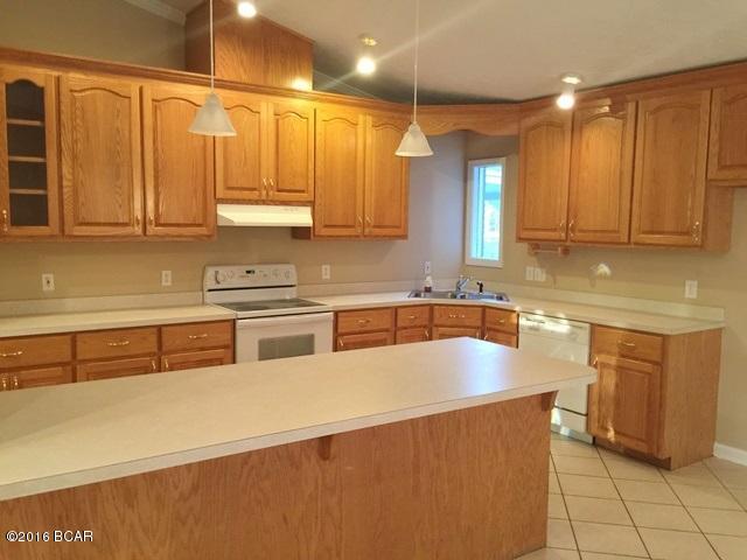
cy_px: 280
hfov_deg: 61.7
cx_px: 374
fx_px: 626
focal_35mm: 29
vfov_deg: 48.2
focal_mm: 4.15
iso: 100
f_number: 2.2
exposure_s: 1/15
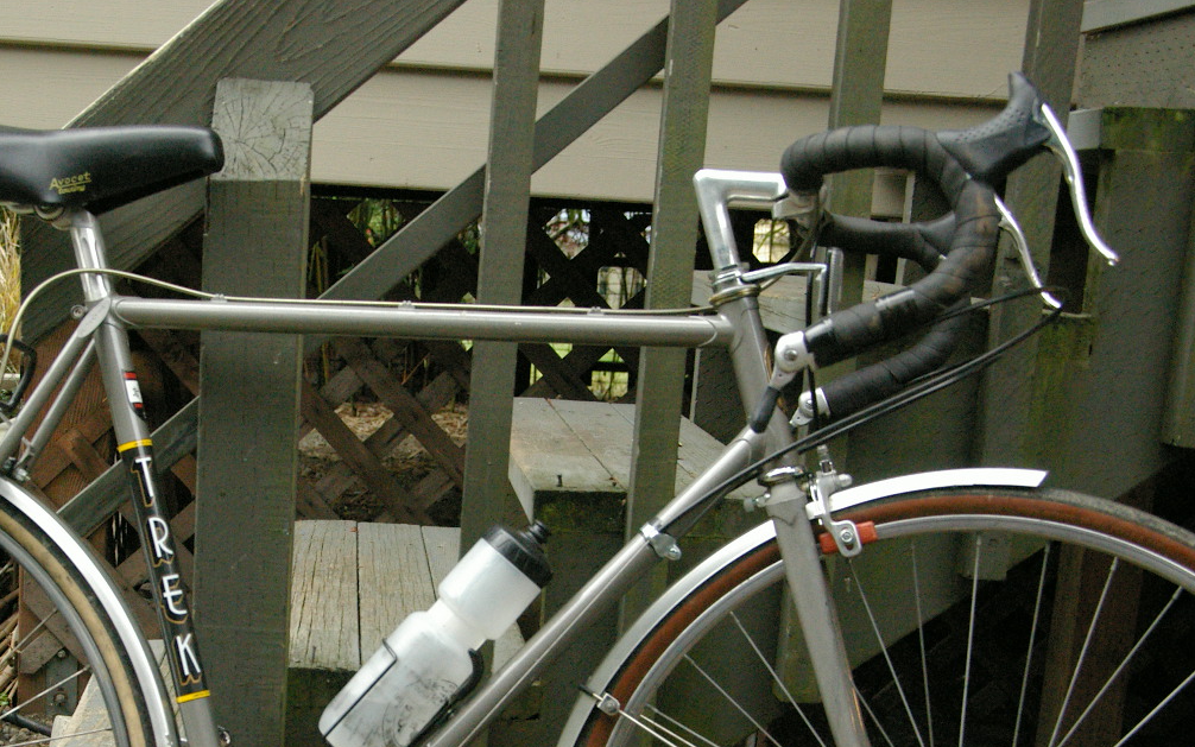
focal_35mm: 56
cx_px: 361
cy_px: 601
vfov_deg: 22.8
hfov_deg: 35.8
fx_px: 1824
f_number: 5
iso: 1600
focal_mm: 24
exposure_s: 1/100
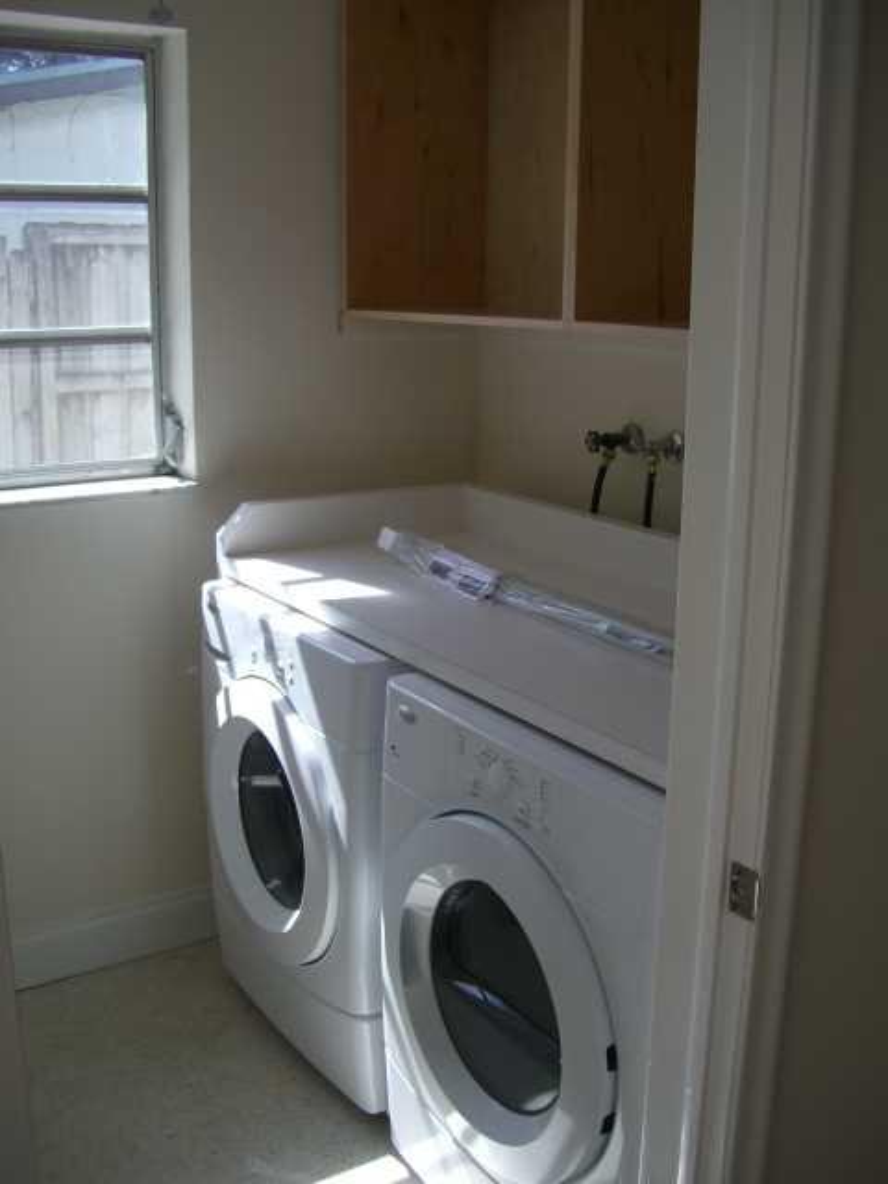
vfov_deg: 49.0
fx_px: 1300
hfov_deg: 37.7
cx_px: 444
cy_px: 592
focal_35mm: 38
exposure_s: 1/160
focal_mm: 7.9
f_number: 2.8
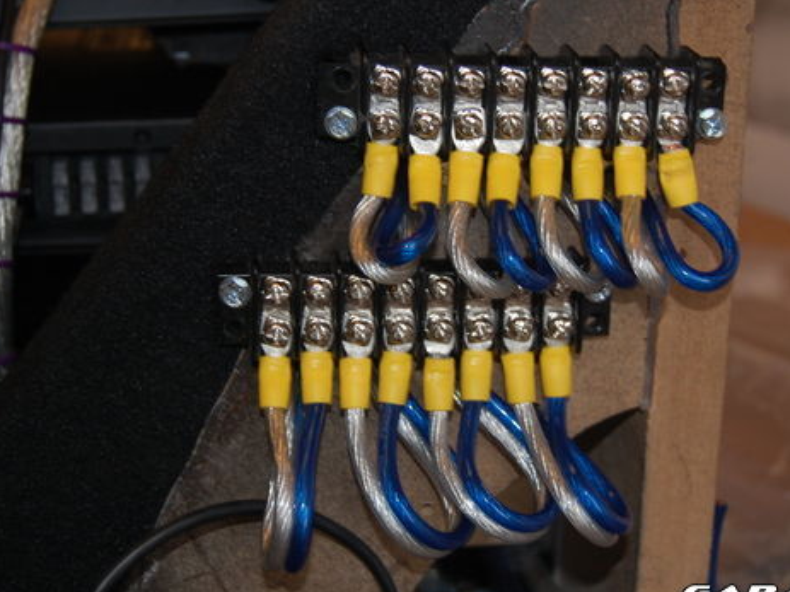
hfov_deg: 27.9
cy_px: 249
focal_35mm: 70
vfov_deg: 21.1
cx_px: 428
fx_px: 1589
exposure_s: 1/60
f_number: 4.8
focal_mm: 35
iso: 400
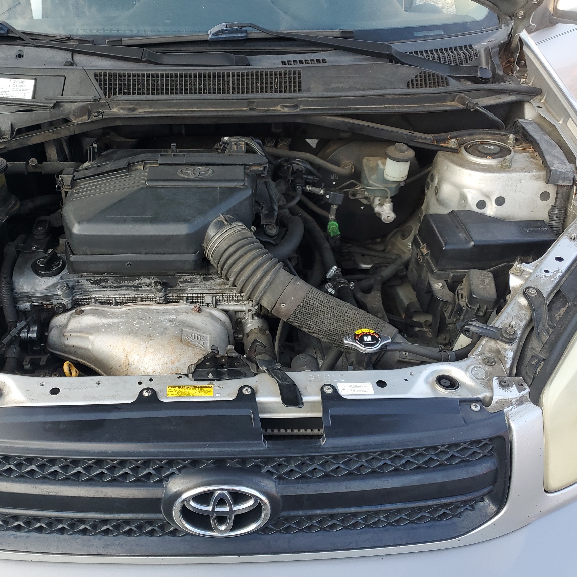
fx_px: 603
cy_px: 285
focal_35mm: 32
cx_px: 203
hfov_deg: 50.4
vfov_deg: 51.1
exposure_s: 1/345
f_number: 1.5
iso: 50
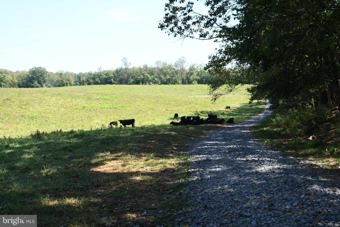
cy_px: 114
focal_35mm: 48
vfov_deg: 28.1
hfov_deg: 41.1
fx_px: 453
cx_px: 170
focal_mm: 24
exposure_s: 1/125
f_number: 5.6
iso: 100
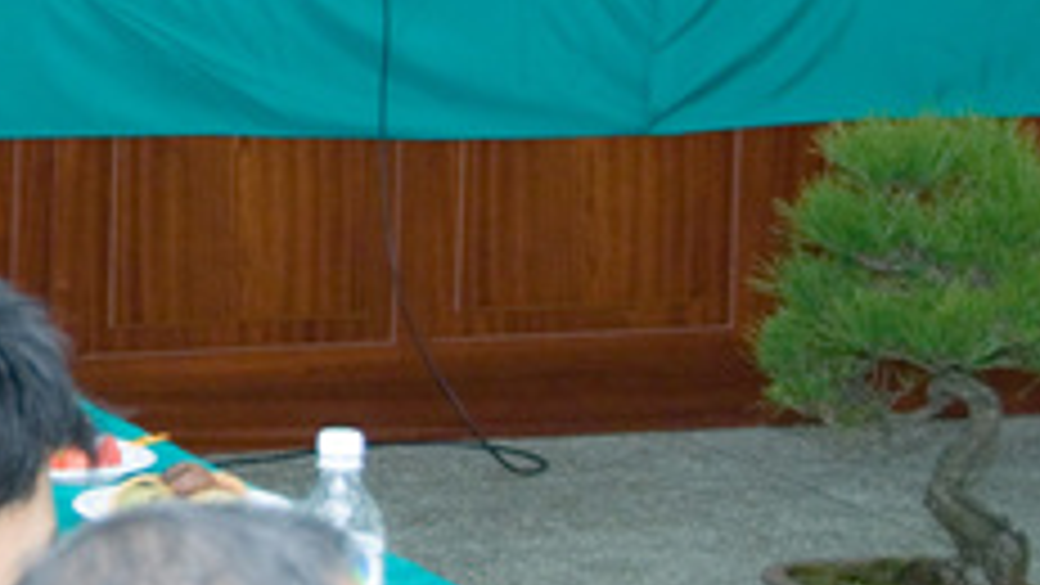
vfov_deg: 5.8
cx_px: -81
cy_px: -16
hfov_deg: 10.2
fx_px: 5764
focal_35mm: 209
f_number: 5.6
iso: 400
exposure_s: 1/100
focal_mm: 44
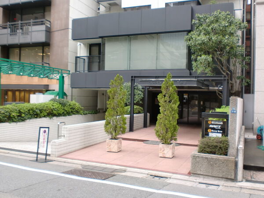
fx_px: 267
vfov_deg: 40.7
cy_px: 99
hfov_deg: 52.6
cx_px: 132
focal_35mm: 35
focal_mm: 6.3
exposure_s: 1/80
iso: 64
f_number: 3.1
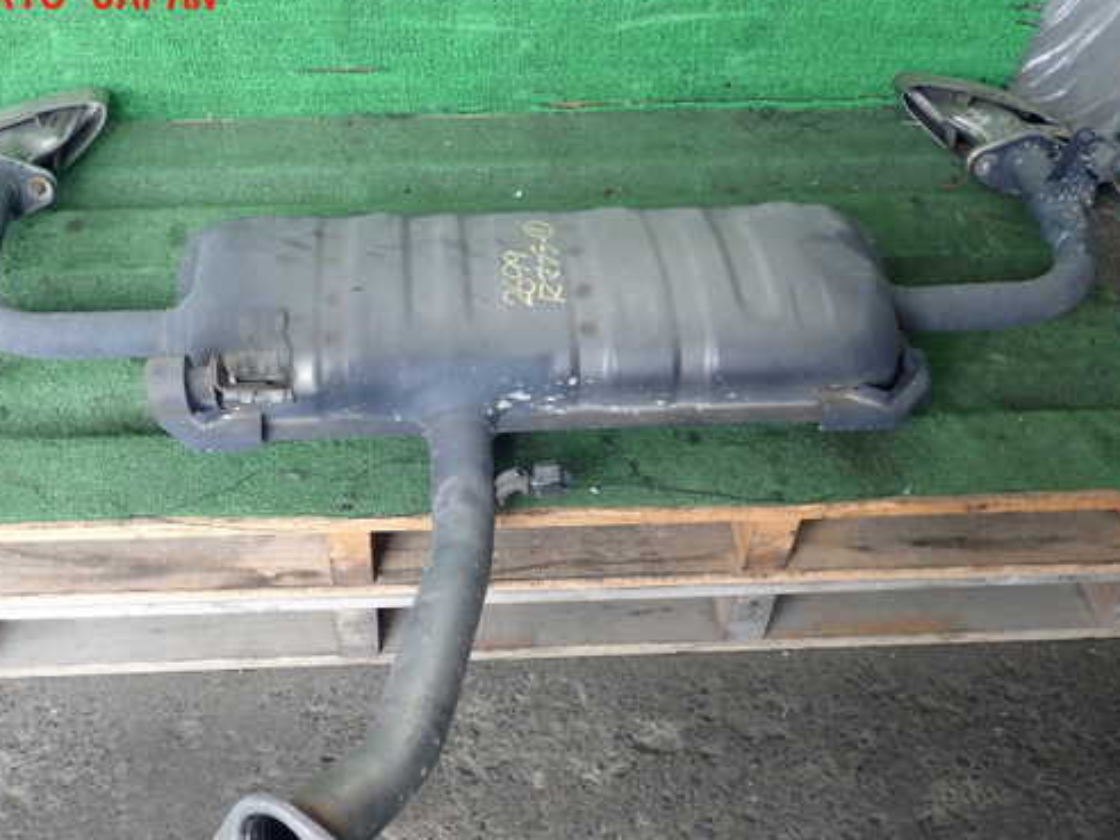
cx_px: 485
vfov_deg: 36.8
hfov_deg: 47.7
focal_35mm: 39
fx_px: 1262
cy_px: 478
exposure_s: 1/60
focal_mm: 5.87
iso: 200
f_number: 2.4
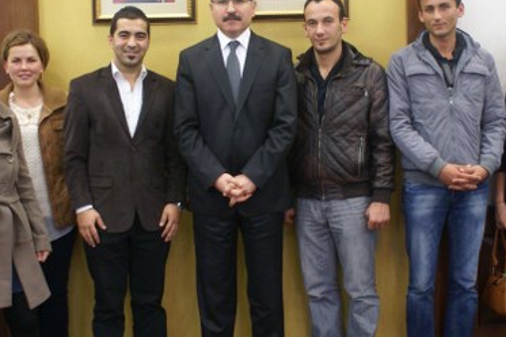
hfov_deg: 30.1
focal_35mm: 67
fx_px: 942
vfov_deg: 20.3
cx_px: 260
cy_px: 164
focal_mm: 26
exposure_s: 1/13
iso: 400
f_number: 4.5
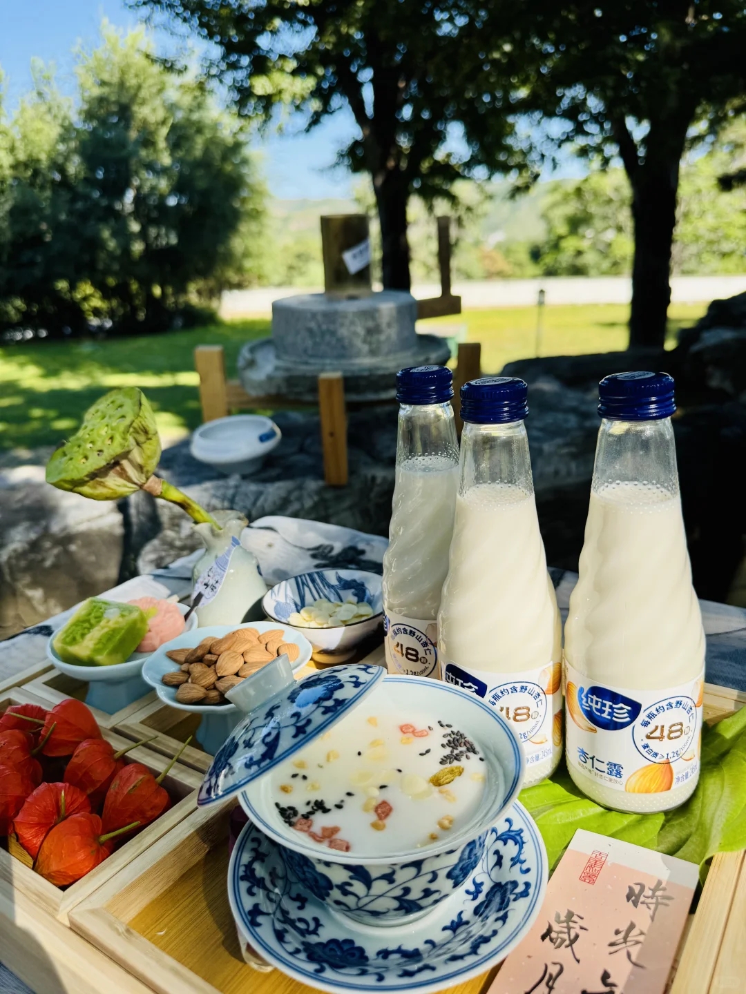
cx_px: 373
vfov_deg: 71.6
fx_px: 690
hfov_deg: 56.8
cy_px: 497
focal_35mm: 24
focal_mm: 6.76
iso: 80
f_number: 1.78
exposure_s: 1/1560
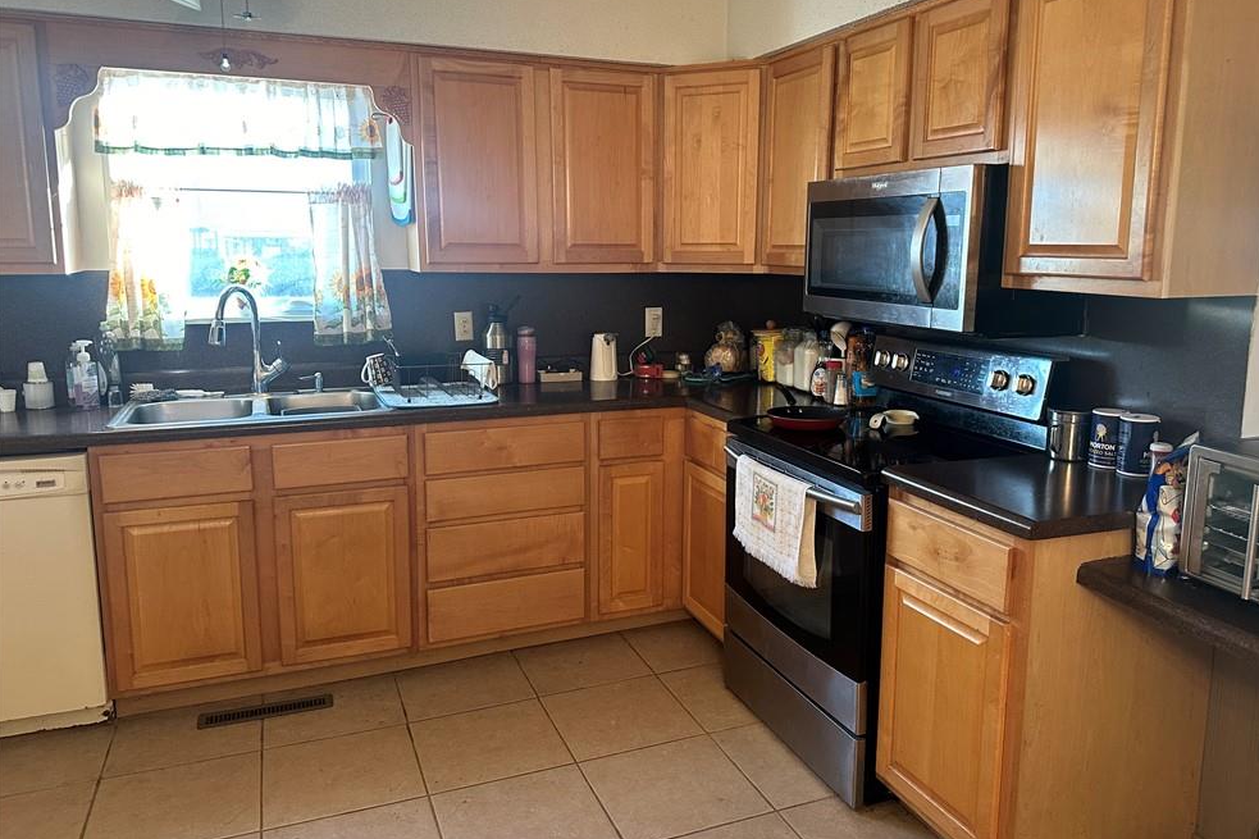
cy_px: 392
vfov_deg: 49.5
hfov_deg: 69.4
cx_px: 651
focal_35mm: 26
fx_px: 909
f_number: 1.78
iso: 250
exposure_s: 1/60
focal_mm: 6.86
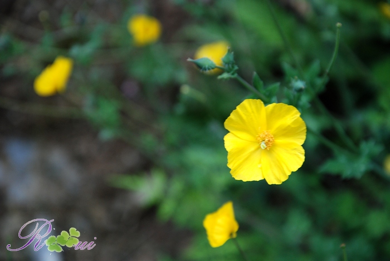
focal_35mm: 158
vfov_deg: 8.7
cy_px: 130
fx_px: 1709
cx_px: 195
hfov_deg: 13.0
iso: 400
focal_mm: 105
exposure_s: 1/45
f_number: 5.6
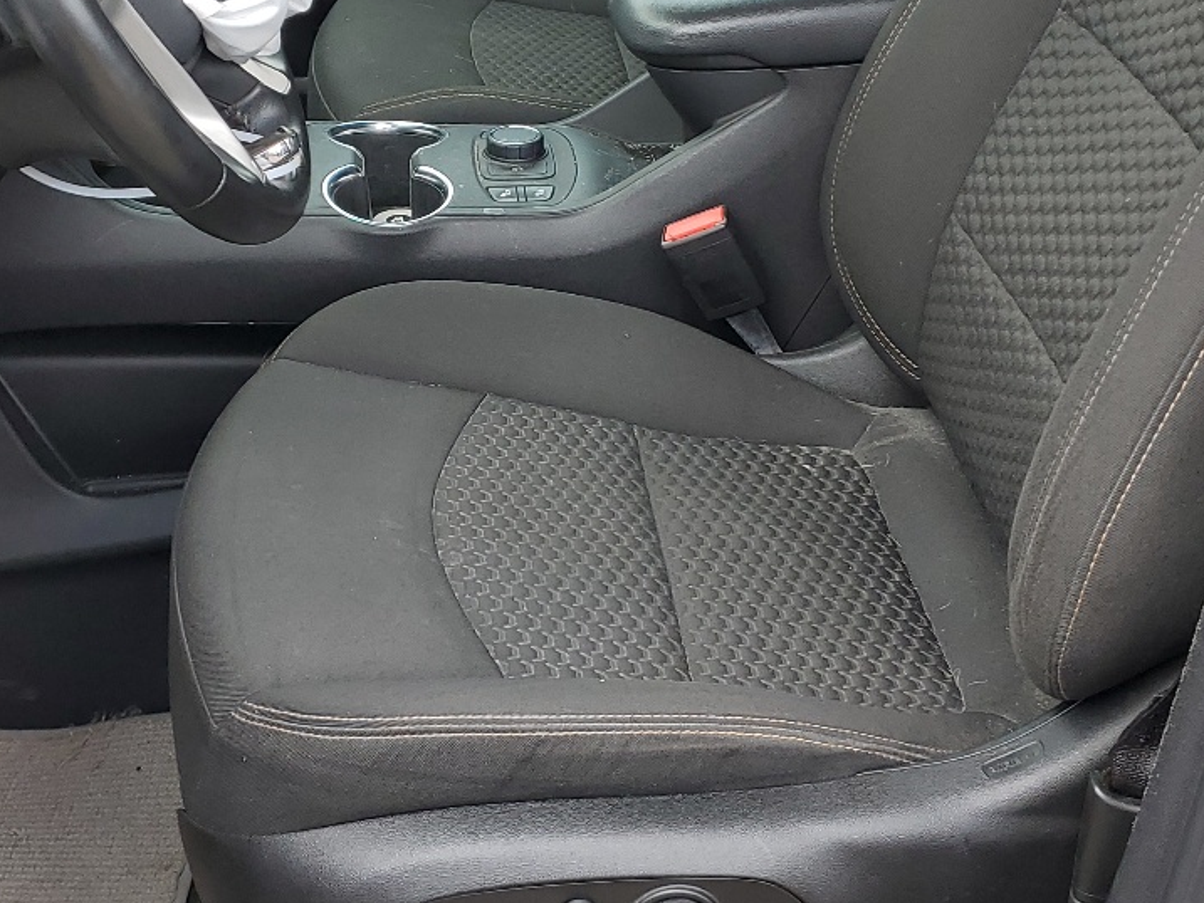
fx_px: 2018
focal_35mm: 58
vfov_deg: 25.0
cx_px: 502
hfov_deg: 33.2
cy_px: 228
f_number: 1.5
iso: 50
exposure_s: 1/345
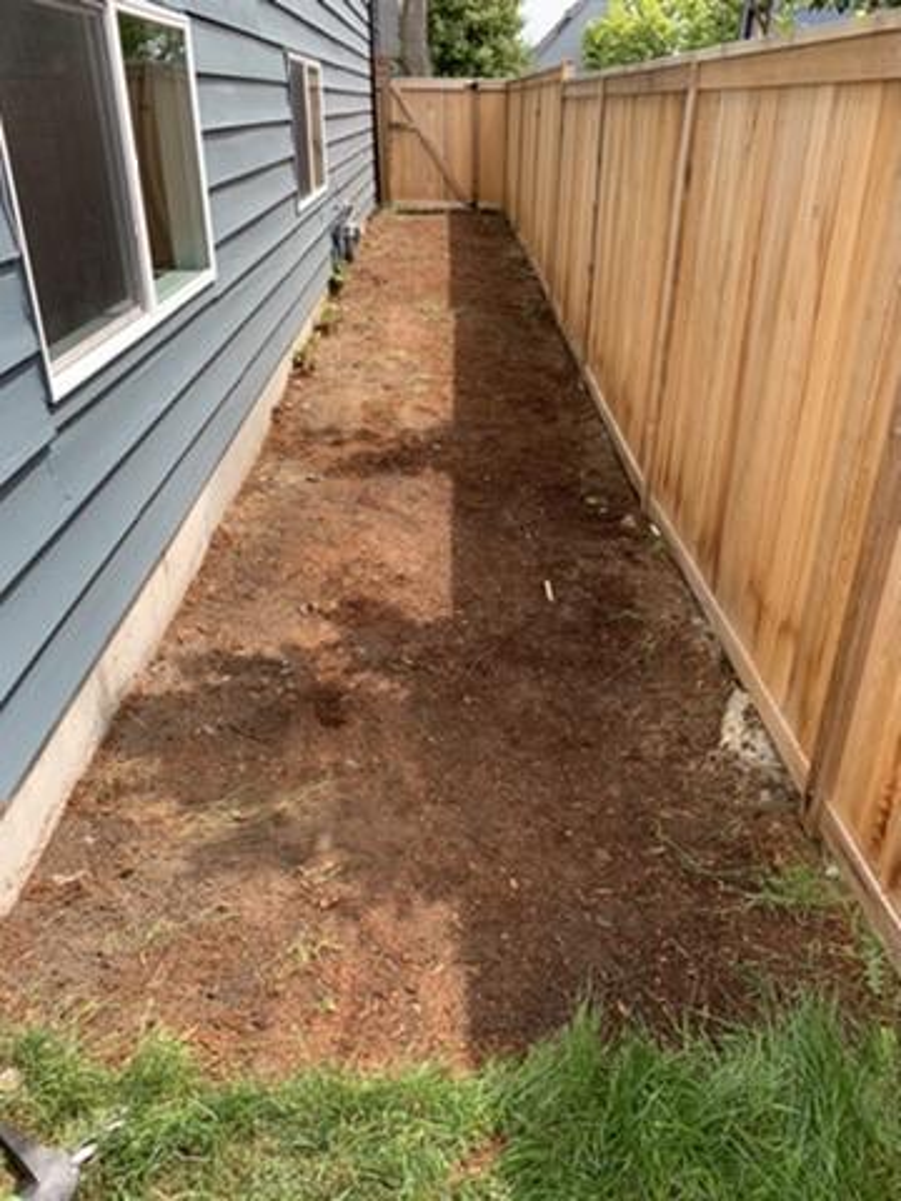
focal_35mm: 26
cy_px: 600
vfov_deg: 67.3
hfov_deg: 53.1
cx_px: 450
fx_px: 902
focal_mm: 4.25
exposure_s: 1/413
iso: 25
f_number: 1.8
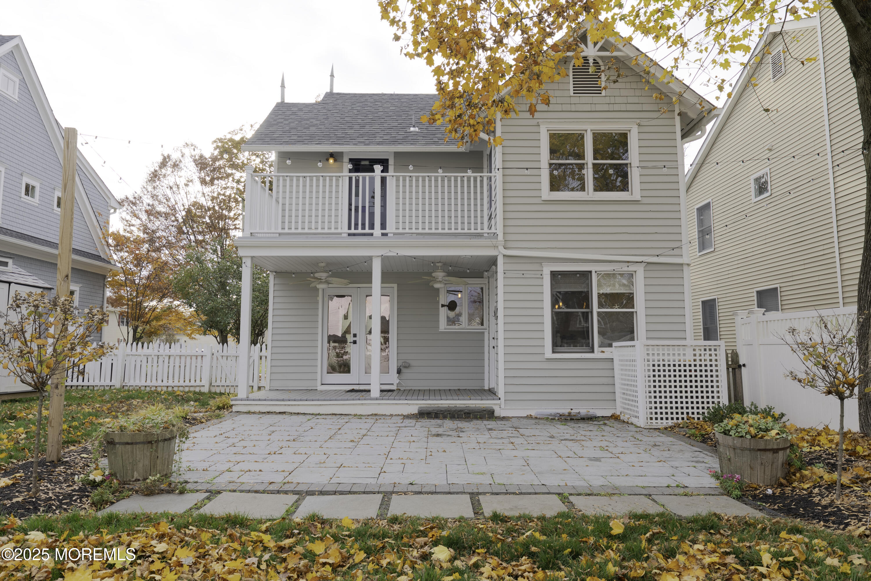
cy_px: 290
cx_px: 436
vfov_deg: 53.2
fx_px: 581
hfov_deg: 73.7
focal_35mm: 24
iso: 100
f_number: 7.1
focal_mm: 24
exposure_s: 1/6
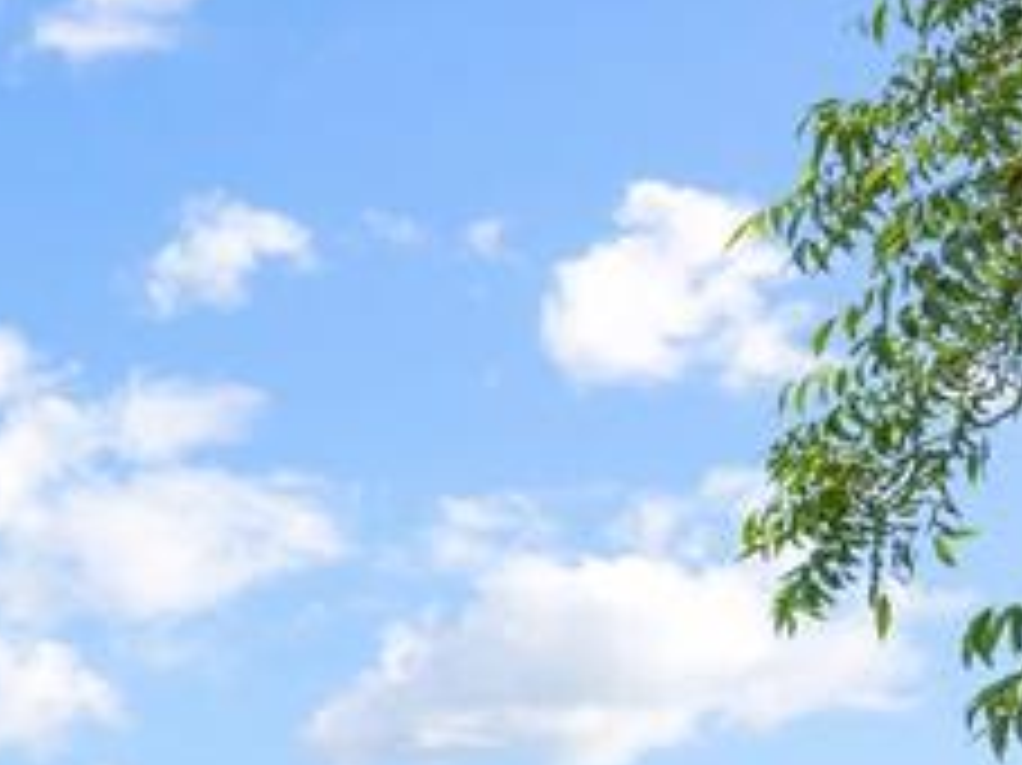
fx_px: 2302
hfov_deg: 17.3
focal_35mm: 78
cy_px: 1312
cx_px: -1081
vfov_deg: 16.3
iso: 400
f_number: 8
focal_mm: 18
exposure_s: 1/250
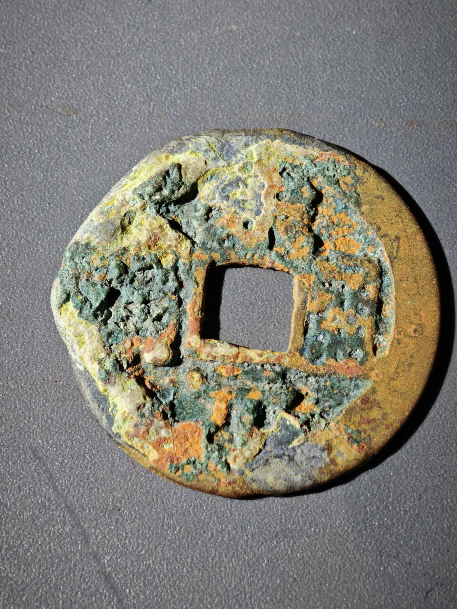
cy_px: 304
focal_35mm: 112
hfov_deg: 13.2
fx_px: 1971
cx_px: 228
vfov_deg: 17.6
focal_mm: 9
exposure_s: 1/108
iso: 250
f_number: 2
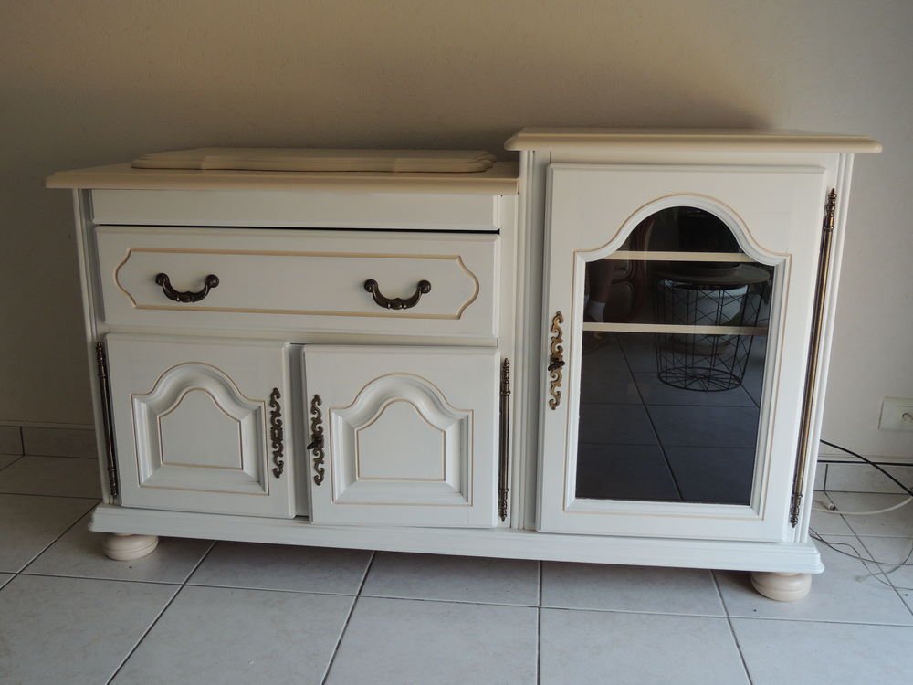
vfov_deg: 42.9
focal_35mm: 33
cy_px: 342
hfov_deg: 55.4
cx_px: 456
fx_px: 870
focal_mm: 5.8
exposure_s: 1/50
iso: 140
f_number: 3.2
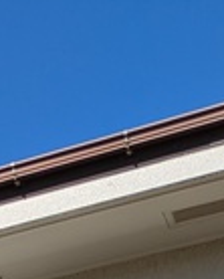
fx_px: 1388
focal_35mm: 168
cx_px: -463
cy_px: 716
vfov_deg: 9.8
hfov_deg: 7.9
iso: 44
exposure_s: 1/3378
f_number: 1.89
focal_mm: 5.43
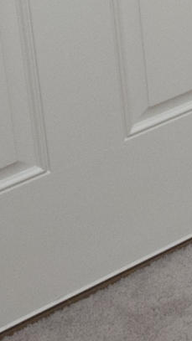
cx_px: 607
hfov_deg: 8.5
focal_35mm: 116
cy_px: -353
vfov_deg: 14.9
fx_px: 1050
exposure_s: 1/25
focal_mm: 10
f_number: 11
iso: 400
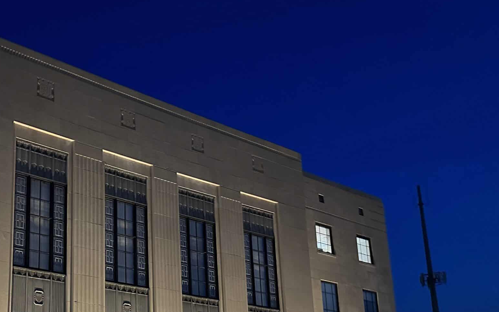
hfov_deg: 44.8
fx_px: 571
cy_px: 290
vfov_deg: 29.1
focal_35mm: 42
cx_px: 98
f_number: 1.78
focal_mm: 6.86
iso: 1600
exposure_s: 1/30
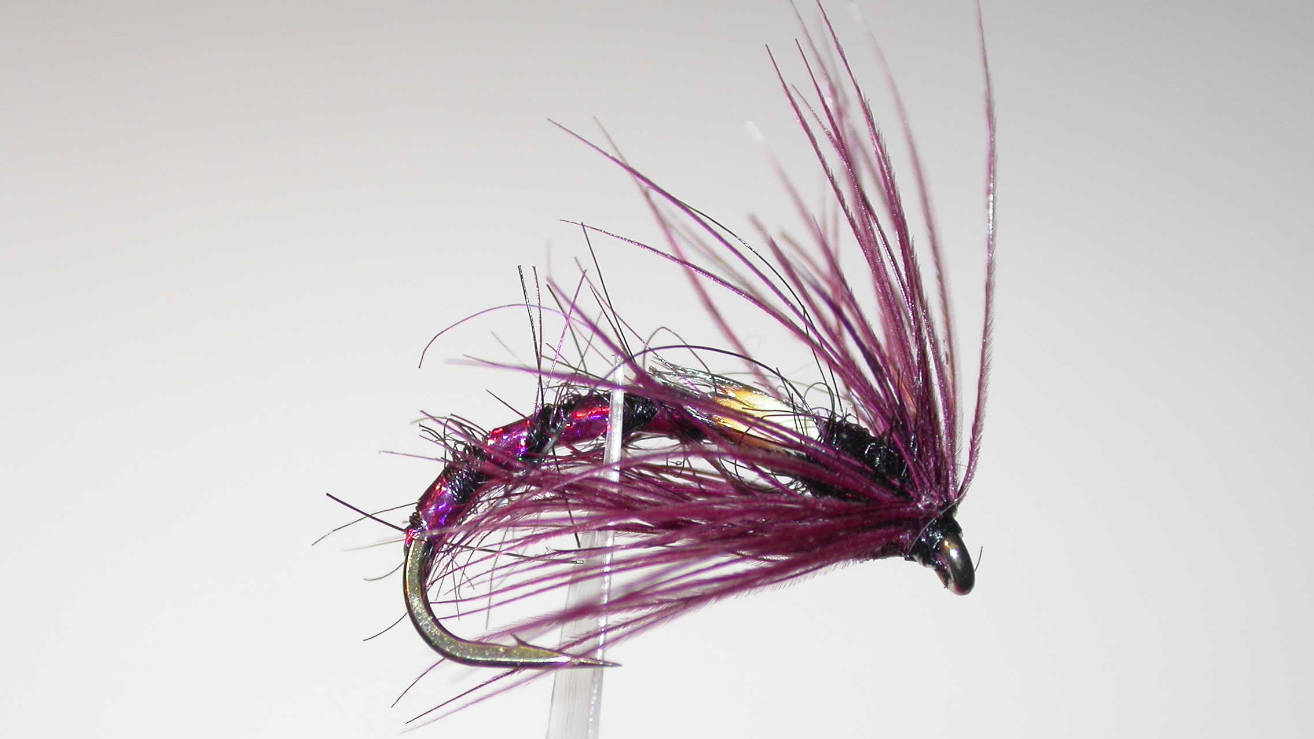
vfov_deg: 8.4
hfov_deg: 14.9
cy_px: 410
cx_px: 657
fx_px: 5017
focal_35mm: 144
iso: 100
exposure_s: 1/109
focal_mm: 27.3
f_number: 4.6
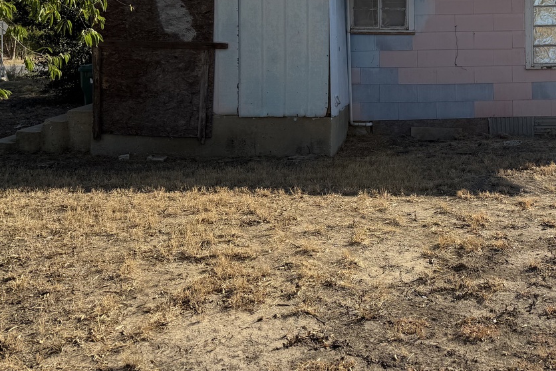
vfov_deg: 29.7
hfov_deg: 43.9
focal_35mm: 43
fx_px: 664
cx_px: 418
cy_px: 26
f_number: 1.78
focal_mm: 6.76
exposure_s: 1/4975
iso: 80
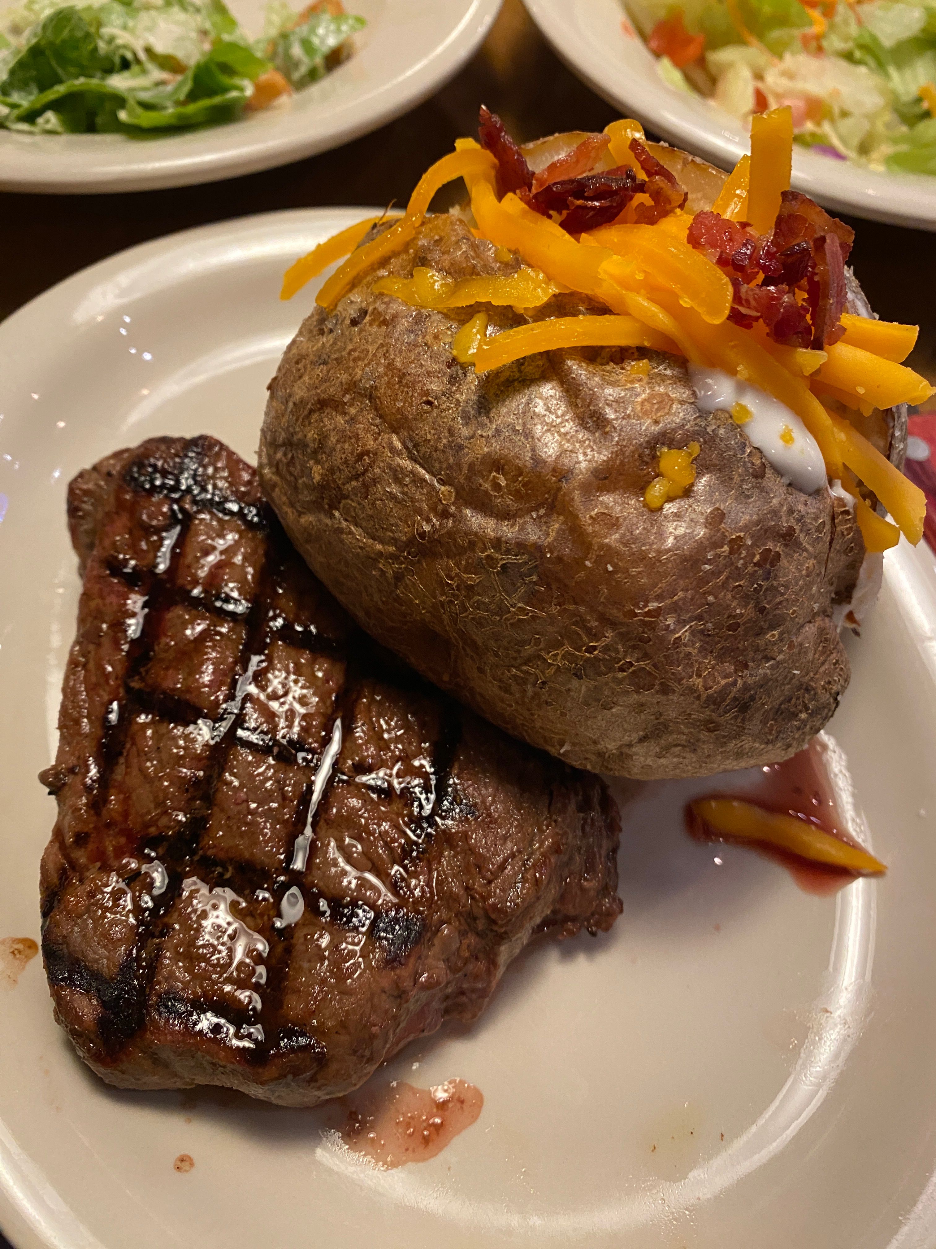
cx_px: 468
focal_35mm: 26
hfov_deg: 53.1
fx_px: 937
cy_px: 624
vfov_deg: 67.3
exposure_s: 1/40
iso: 400
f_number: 1.8
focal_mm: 4.25
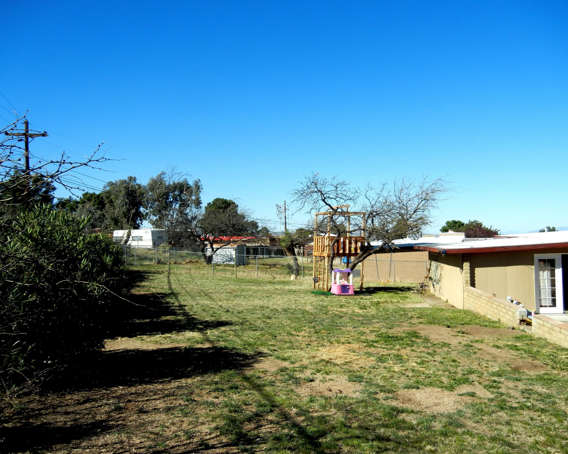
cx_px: 294
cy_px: 223
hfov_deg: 55.6
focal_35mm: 32
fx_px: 538
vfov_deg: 45.8
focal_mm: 5.4
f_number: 7
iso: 160
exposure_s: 1/523
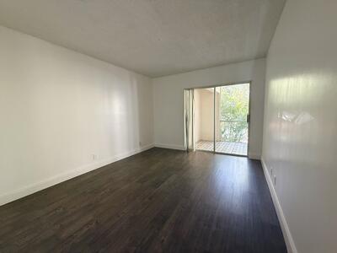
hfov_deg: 102.1
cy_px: 126
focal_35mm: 14
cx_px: 168
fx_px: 136
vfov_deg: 85.7
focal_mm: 2.22
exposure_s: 1/120
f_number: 2.2
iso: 320
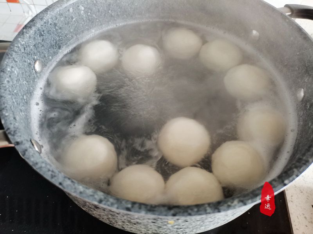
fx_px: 235
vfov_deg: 53.1
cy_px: 117
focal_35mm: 26
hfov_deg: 67.3
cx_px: 156
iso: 640
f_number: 1.8
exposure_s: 1/25
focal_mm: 5.58
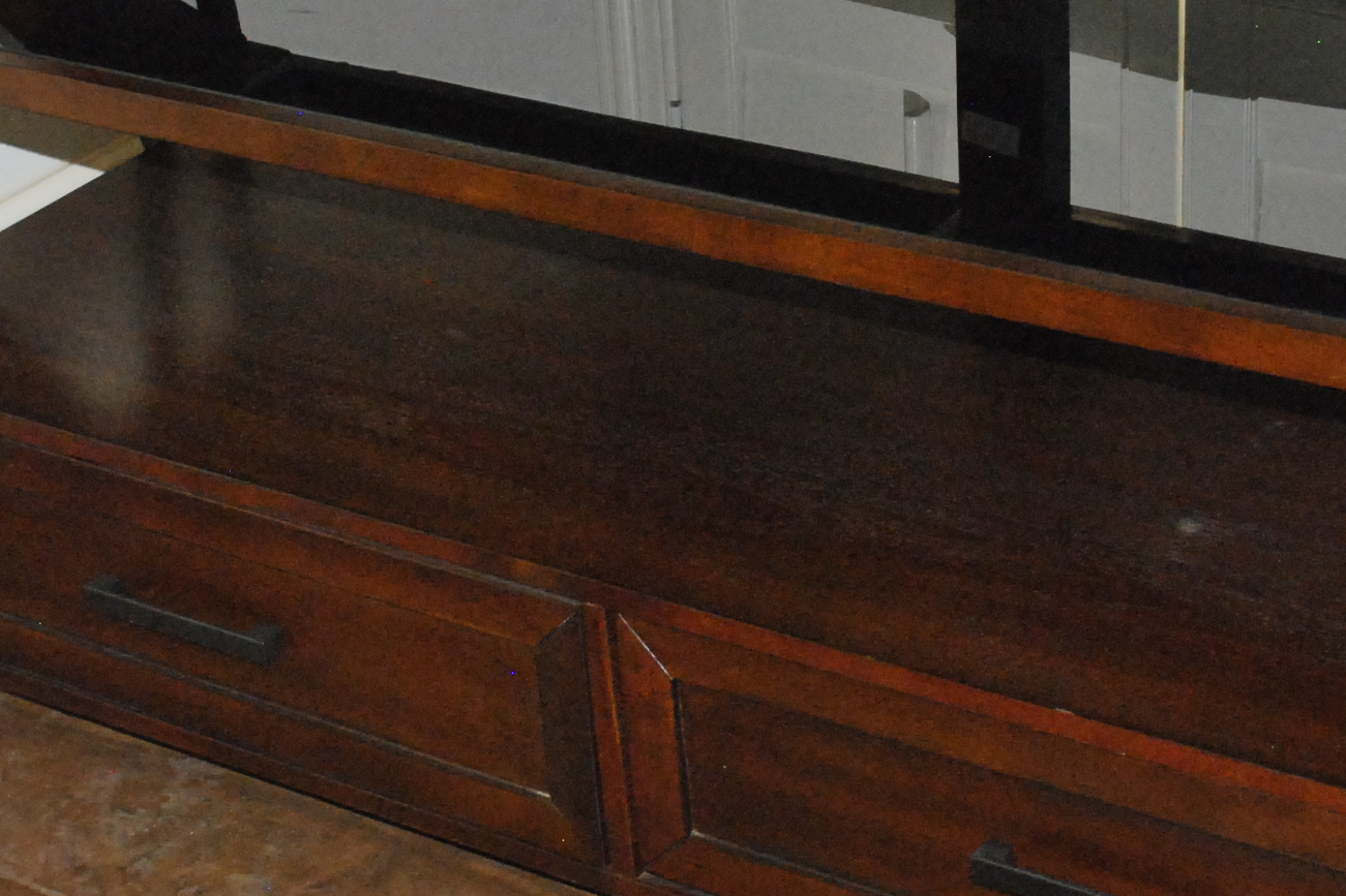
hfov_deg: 23.3
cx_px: 824
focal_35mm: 87
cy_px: 353
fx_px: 3252
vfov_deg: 15.7
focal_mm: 26
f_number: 8
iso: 1600
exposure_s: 1/60
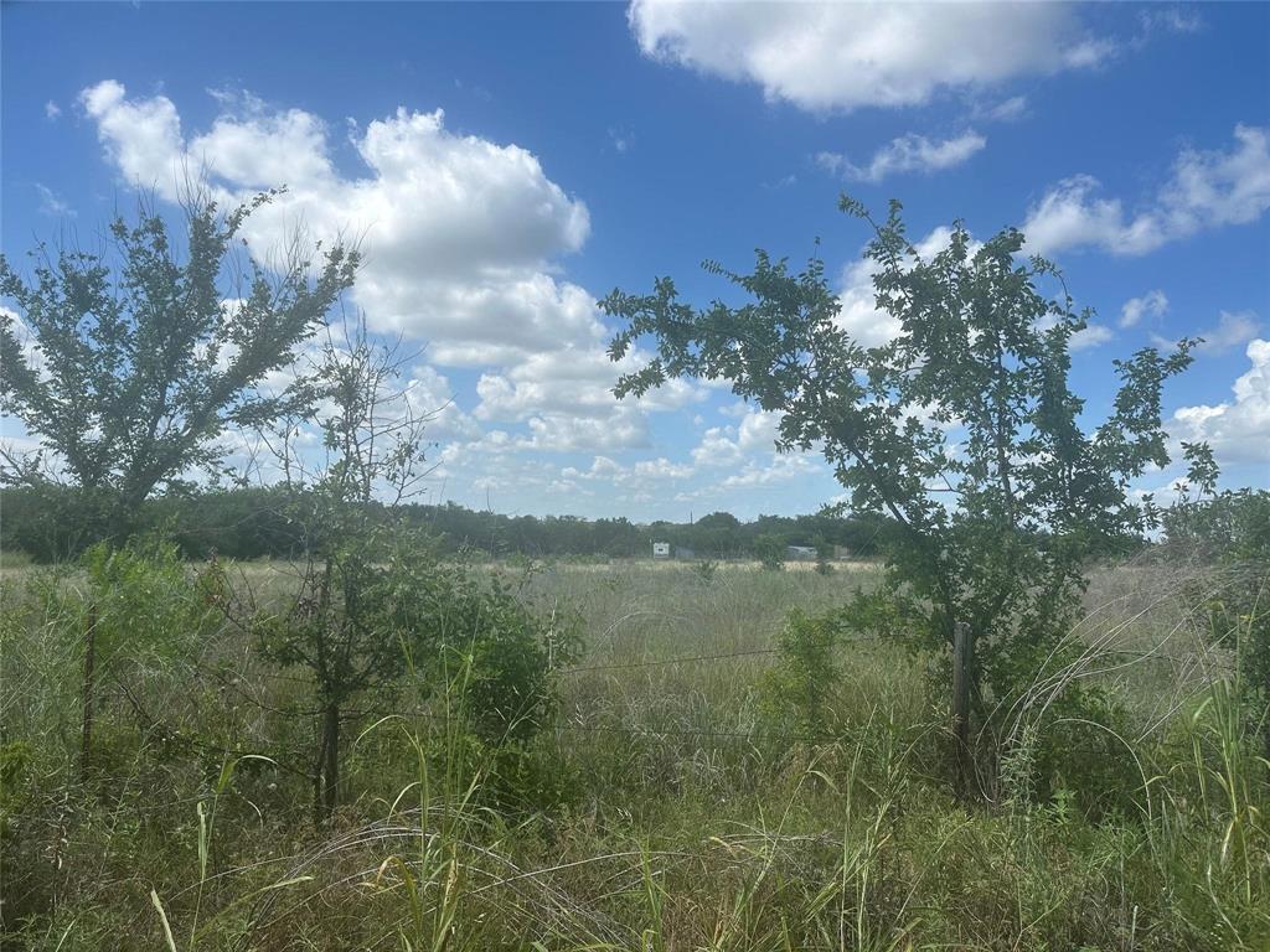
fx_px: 881
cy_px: 476
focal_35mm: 24
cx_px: 635
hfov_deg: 71.6
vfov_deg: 56.8
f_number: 1.78
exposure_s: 1/5525
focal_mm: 6.86
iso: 80
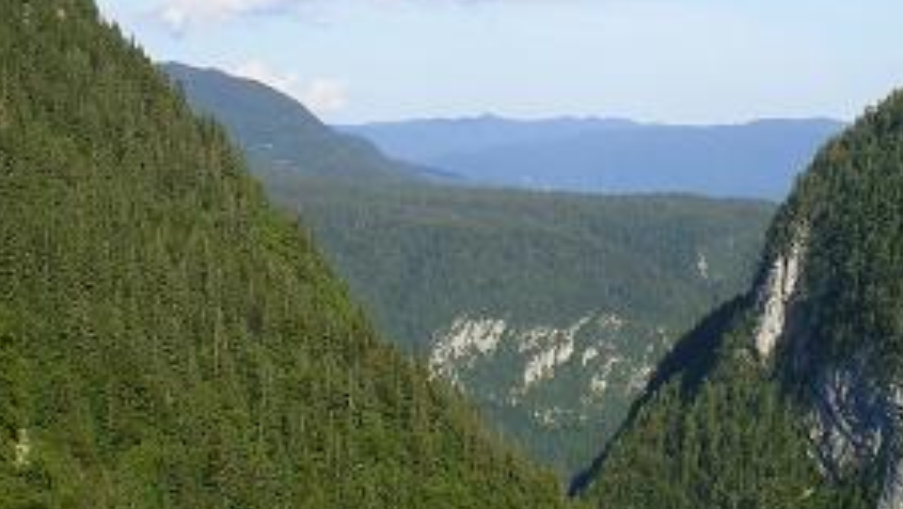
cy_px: 227
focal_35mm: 94
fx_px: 2252
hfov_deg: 22.7
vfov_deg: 12.9
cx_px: 503
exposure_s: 1/320
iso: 64
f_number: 4.6
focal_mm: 6.3
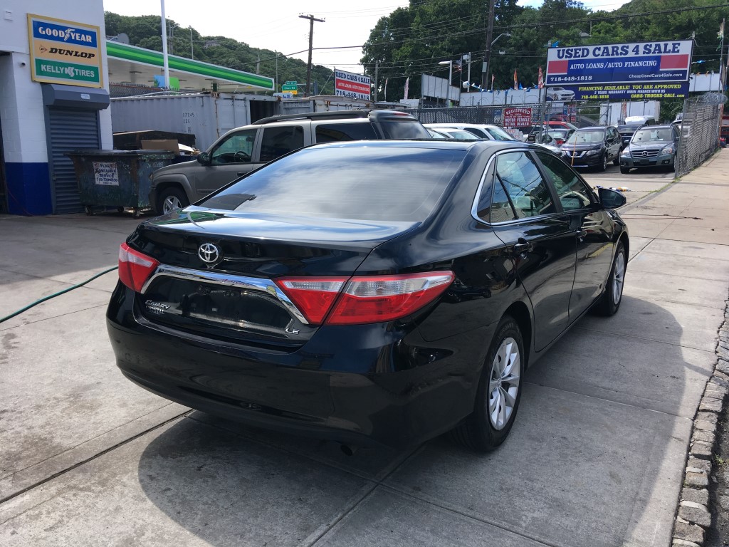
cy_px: 274
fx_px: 611
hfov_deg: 61.7
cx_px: 364
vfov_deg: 48.2
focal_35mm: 29
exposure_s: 1/699
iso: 25
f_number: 2.2
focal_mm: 4.15
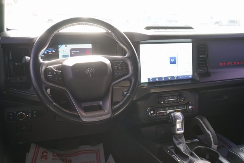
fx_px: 251
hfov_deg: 51.9
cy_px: 82
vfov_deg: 36.0
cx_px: 122
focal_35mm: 37
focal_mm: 37
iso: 320
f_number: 4
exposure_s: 1/60
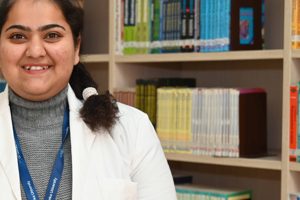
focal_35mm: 102
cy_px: 141
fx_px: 850
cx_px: 34
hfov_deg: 19.7
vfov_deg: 13.4
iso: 640
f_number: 5.6
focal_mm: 57
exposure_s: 1/60
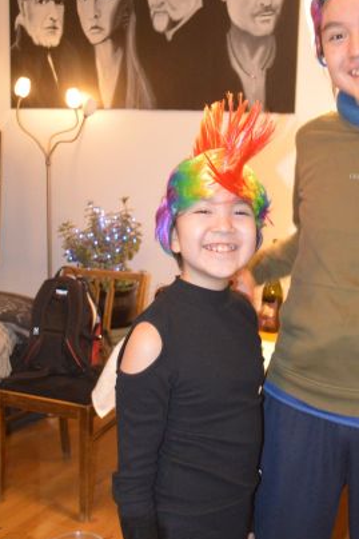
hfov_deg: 27.3
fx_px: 734
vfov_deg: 40.3
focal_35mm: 49
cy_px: 244
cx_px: 253
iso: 2500
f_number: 3.8
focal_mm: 22
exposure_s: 1/30
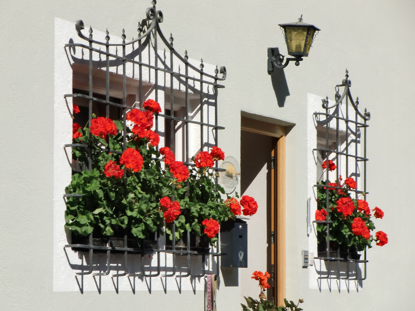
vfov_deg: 10.2
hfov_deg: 13.6
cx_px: 208
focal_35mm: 145
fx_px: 1738
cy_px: 156
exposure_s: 1/125
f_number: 12.6
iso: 64
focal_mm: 25.9
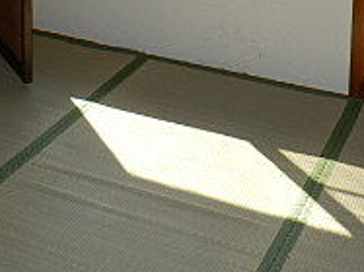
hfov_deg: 23.8
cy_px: -190
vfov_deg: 15.8
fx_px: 862
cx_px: 128
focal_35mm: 82
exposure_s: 1/320
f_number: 3
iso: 80
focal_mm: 4.2
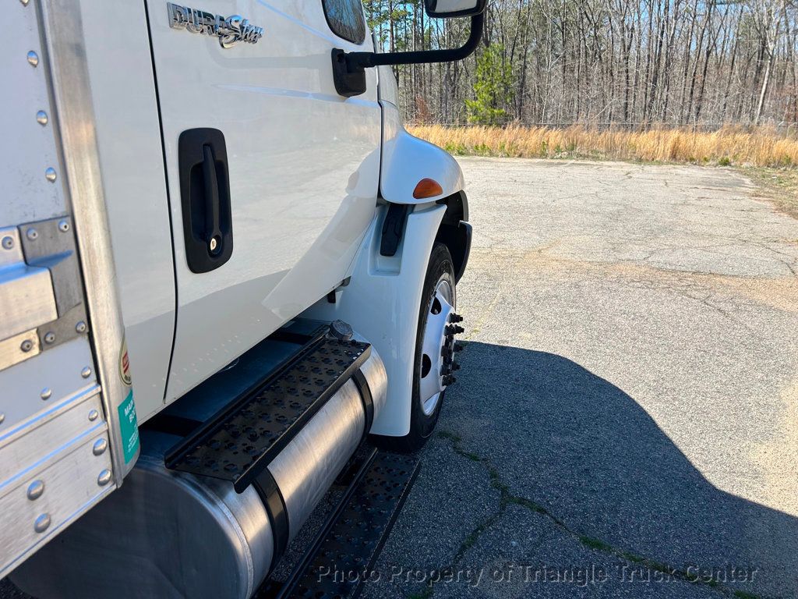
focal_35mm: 26
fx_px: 599
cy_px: 300
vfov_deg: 53.1
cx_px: 399
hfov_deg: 67.3
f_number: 1.5
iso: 50
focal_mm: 5.7
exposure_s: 1/2353
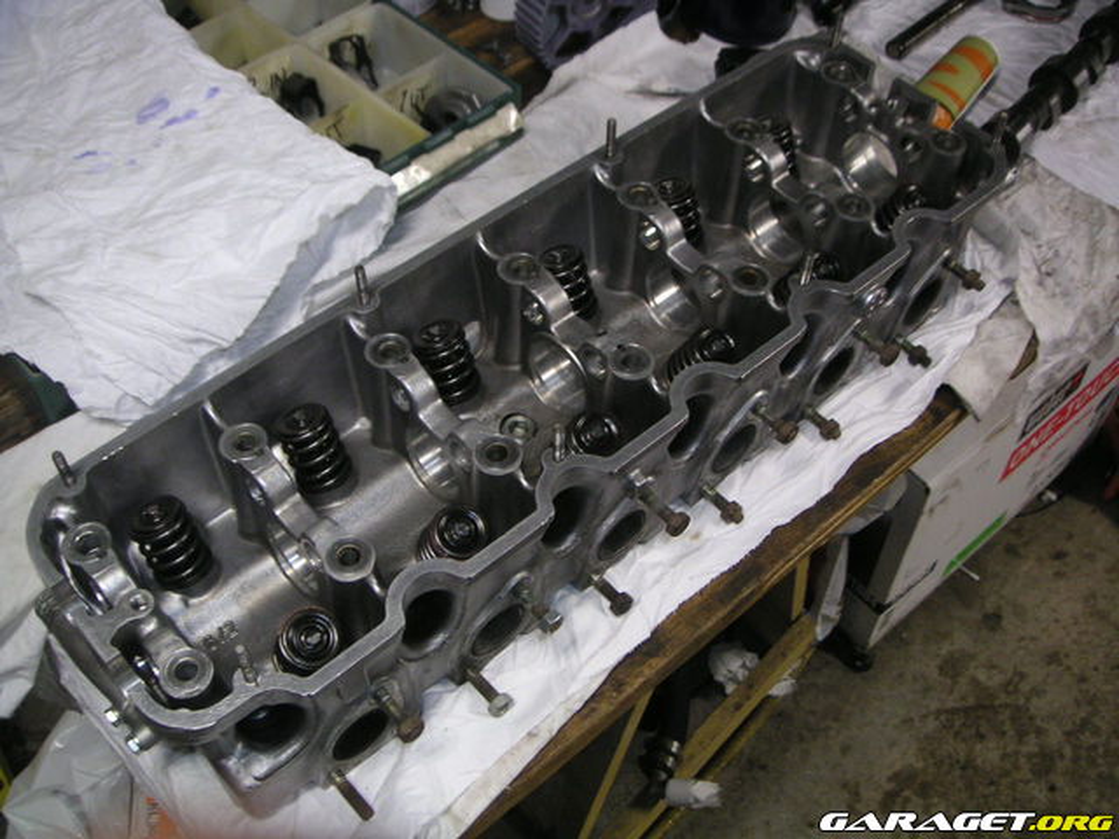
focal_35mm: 38
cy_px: 420
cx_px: 560
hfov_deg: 49.0
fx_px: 1228
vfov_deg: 37.7
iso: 100
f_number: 2.8
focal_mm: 6
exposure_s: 1/20
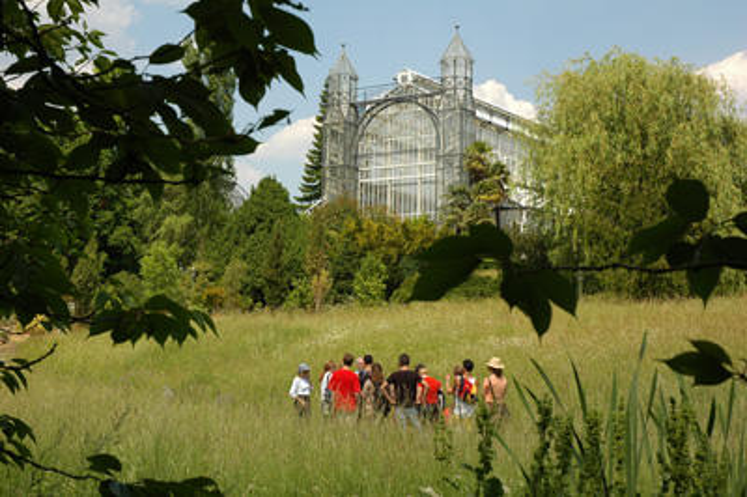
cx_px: 374
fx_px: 1244
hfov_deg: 33.4
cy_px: 248
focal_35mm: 60
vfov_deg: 22.6
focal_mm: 40
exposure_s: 1/320
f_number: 9
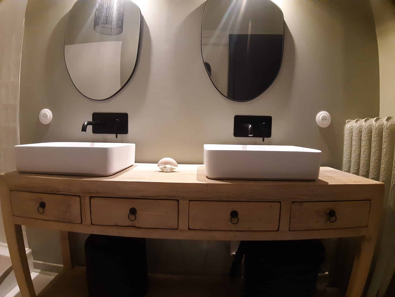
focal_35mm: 18
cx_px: 198
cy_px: 148
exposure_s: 1/25
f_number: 2.4
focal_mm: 1.87
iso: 500
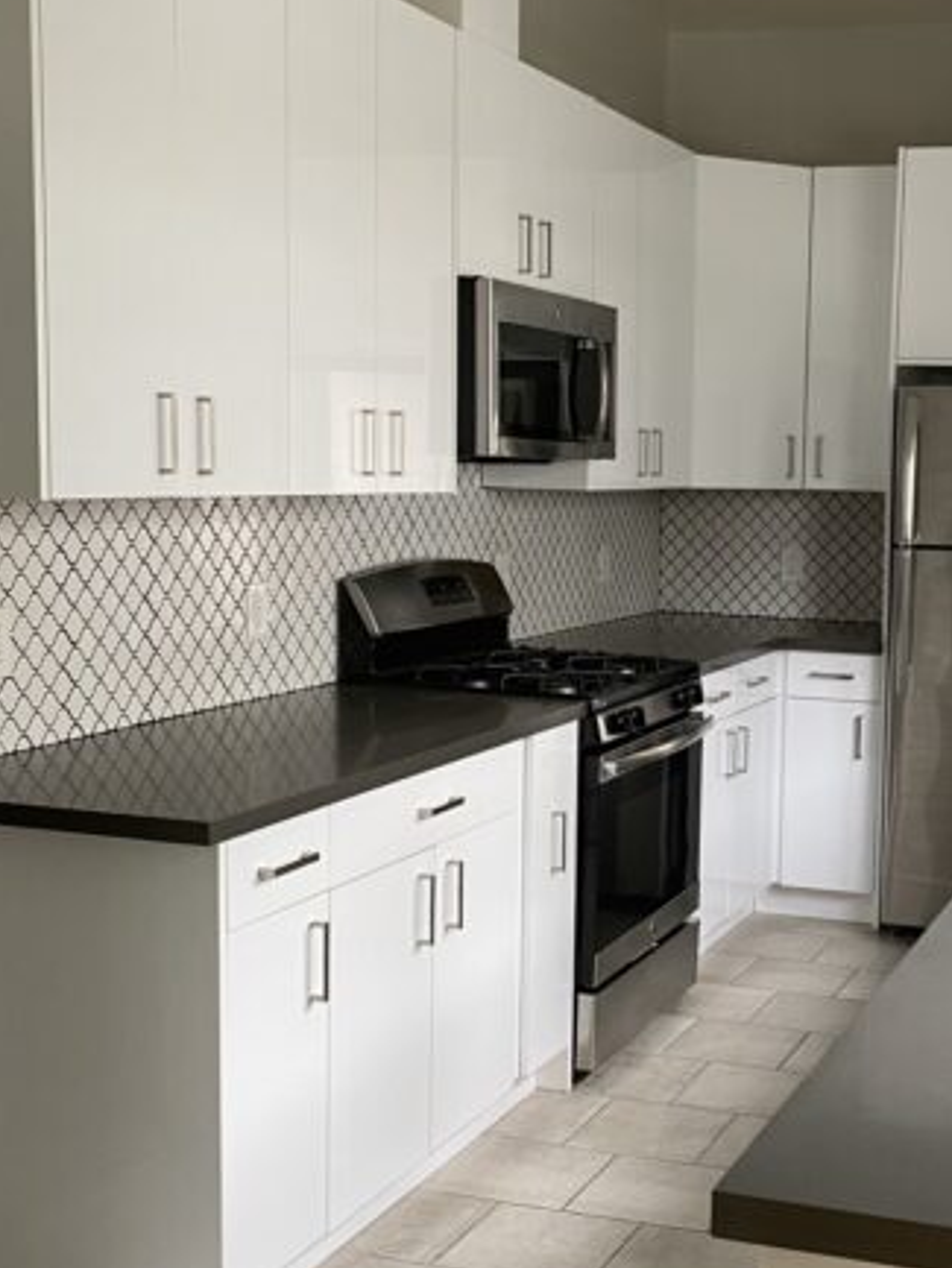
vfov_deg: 39.6
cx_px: 765
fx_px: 1759
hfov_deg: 29.6
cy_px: 703
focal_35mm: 48
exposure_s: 1/94
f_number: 1.8
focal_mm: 4.25
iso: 125
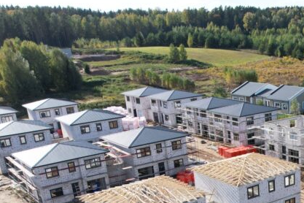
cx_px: 279
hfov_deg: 34.6
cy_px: 229
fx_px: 456
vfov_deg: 23.4
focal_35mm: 54
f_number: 2.8
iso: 150
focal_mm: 8.38
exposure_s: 1/1500
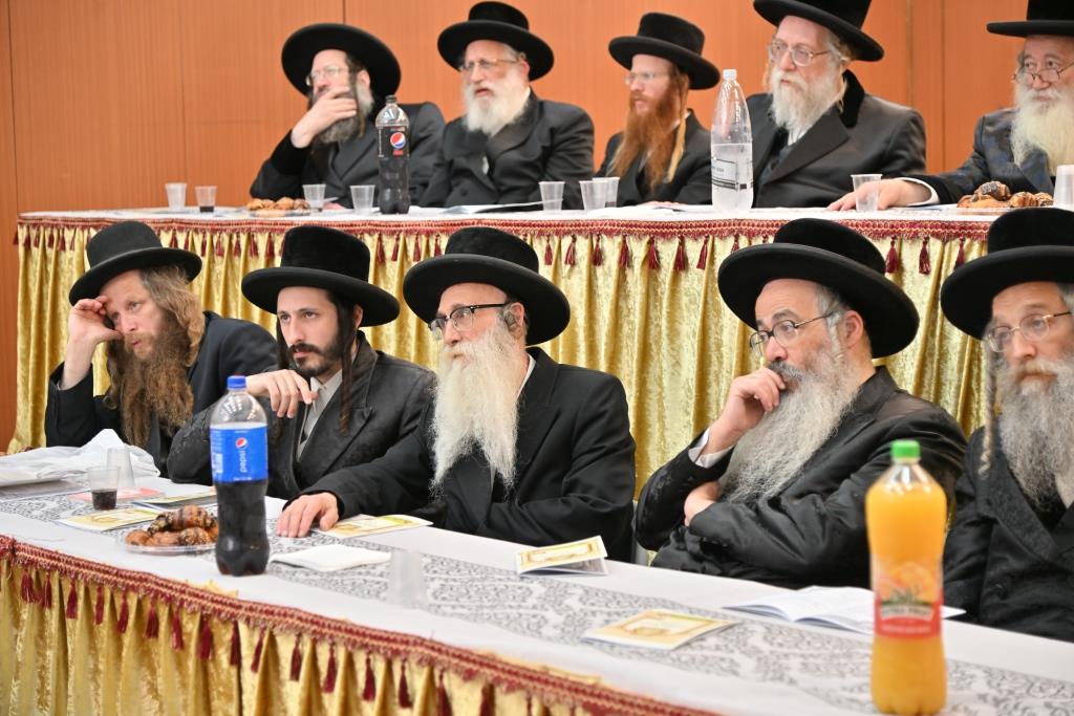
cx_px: 537
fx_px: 2327
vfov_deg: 17.5
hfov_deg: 26.0
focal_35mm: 78
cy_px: 358
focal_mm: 78
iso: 640
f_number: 4
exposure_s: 1/160
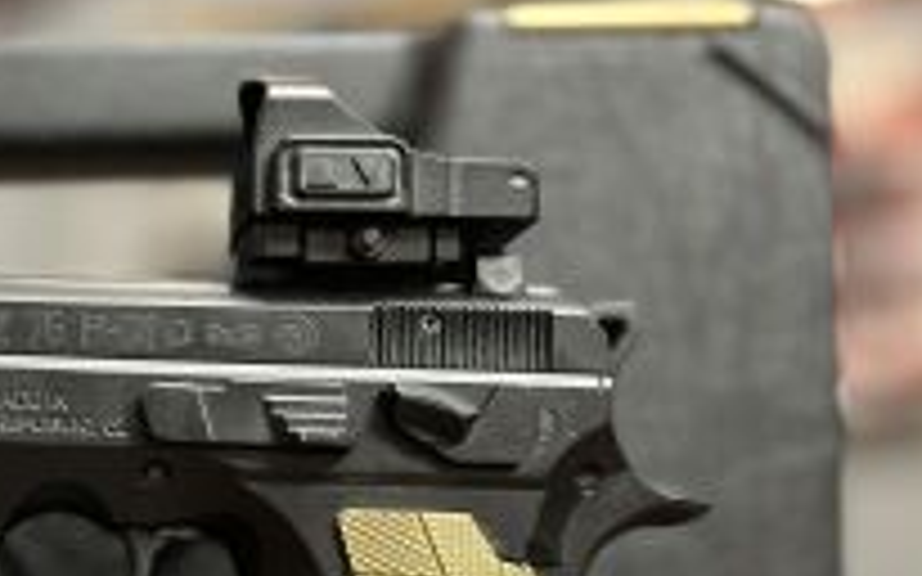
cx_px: 97
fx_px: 1382
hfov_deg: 34.9
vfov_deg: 22.5
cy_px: 592
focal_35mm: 55
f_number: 1.5
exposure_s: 1/50
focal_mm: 5.7
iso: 250
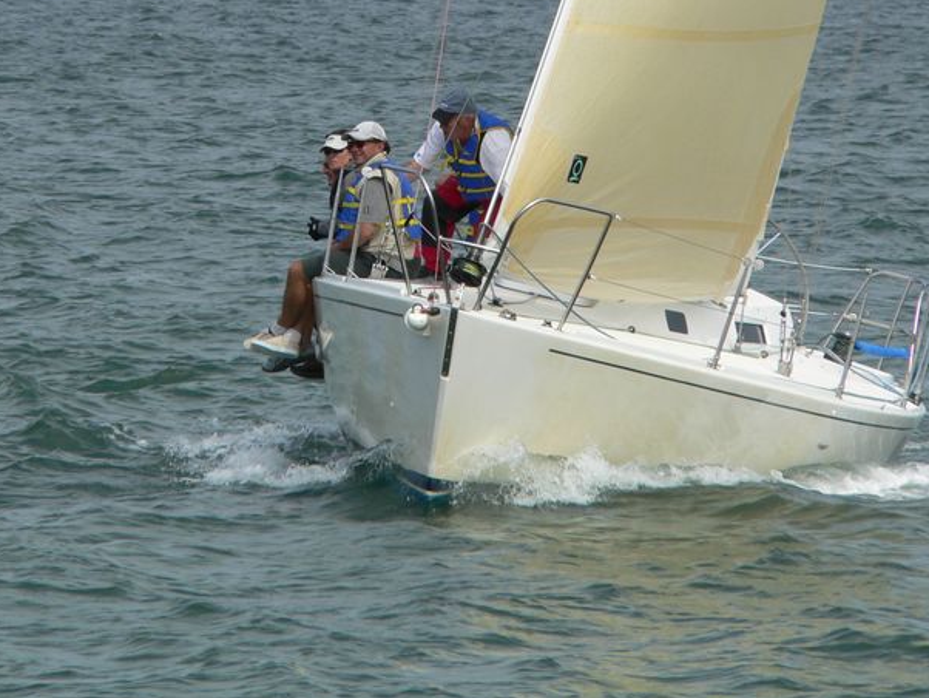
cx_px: 410
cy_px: 241
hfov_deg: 3.5
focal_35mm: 574
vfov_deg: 2.6
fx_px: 15411
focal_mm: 72
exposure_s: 1/500
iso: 80
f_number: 5.6
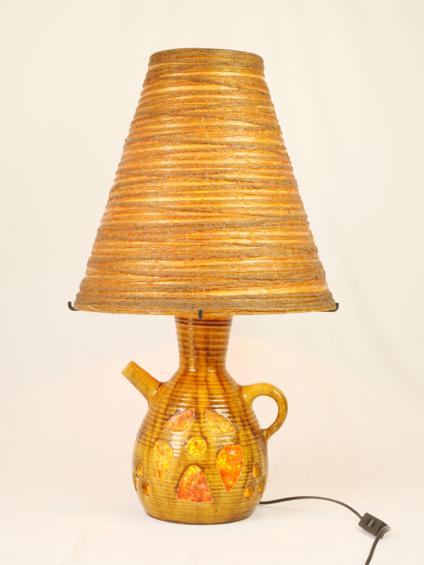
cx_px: 212
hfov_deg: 24.4
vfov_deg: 32.2
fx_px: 980
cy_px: 282
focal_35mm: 60
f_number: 22
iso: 800
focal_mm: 30
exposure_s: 1/5
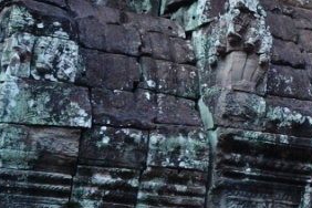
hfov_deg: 17.4
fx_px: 849
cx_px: 540
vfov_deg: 13.9
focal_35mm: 98
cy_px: 40
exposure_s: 1/125
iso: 180
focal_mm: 18
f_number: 5.6
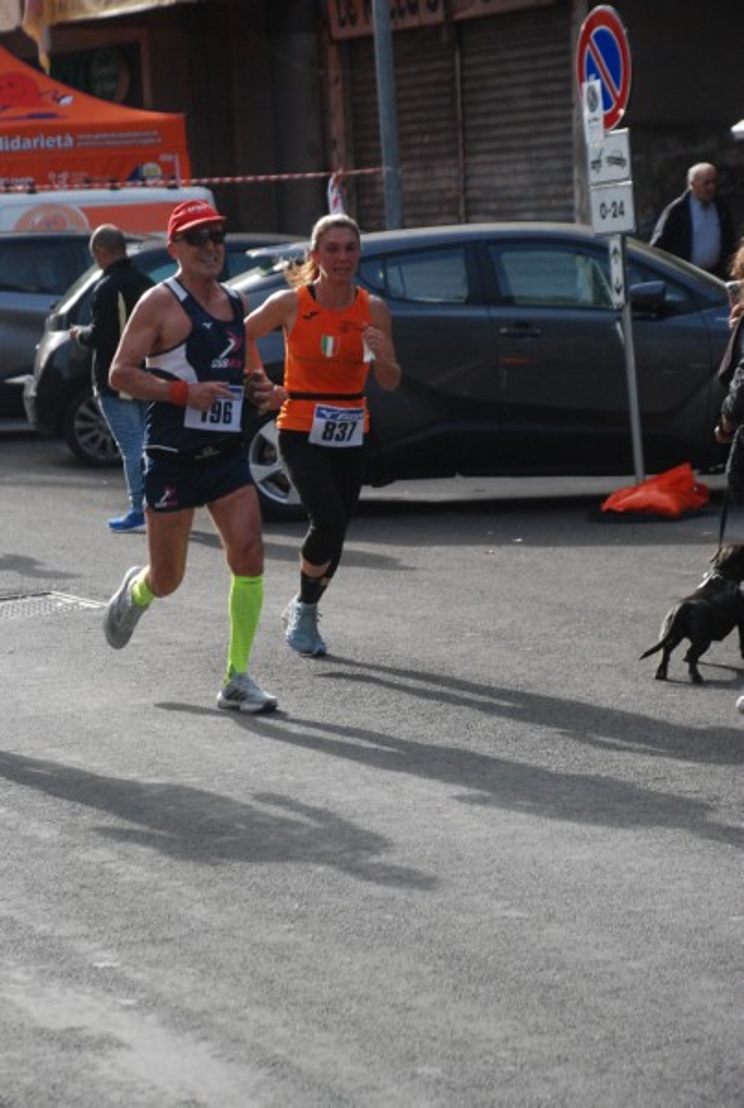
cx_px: 372
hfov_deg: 11.5
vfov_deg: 17.0
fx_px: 3701
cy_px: 554
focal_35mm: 120
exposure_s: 1/1250
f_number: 5.6
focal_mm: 80
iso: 1000
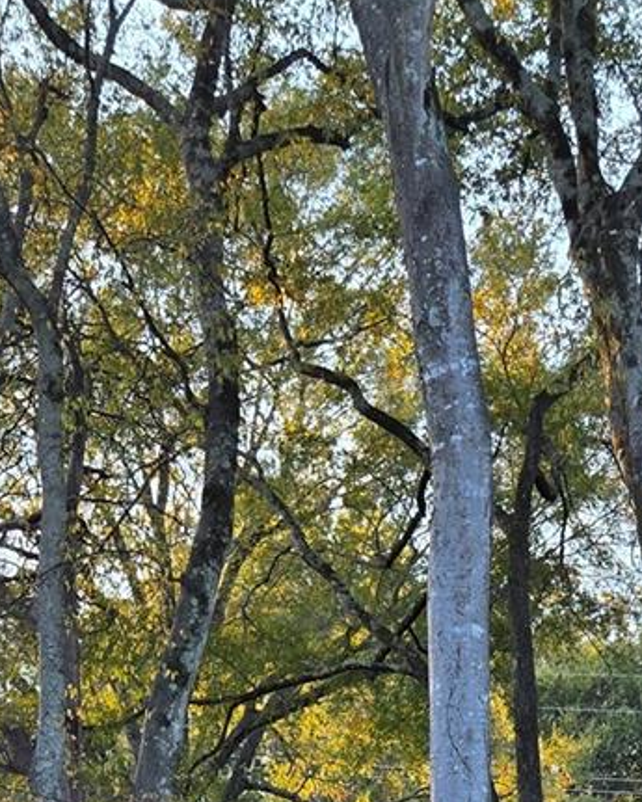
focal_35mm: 80
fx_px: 1899
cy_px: 1271
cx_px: 463
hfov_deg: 19.1
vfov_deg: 19.9
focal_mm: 5.4
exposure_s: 1/508
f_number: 1.8
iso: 80
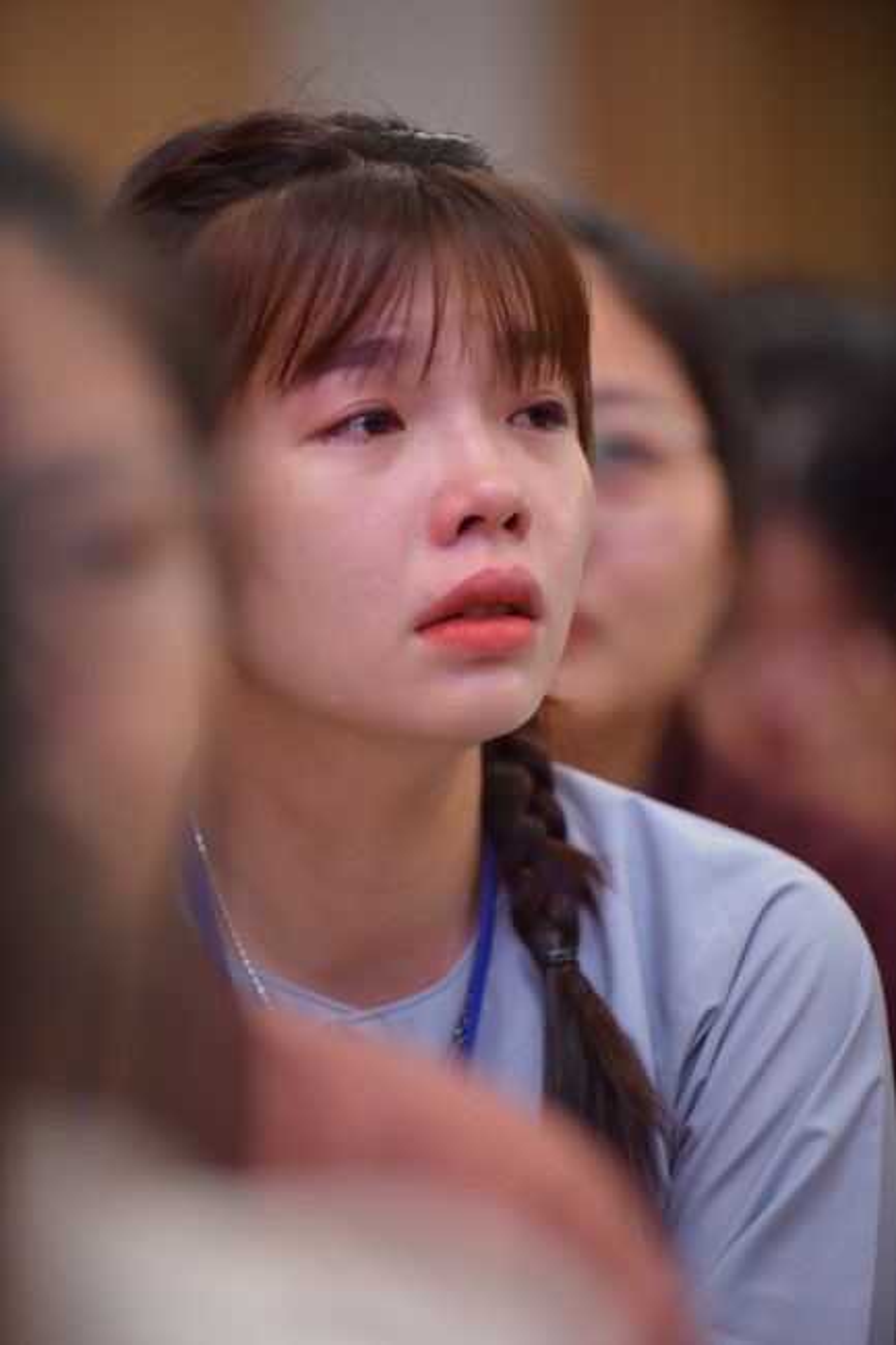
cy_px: 672
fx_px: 6723
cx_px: 448
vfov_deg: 11.4
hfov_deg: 7.6
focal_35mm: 180
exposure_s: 1/125
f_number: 2.8
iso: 800
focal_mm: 180
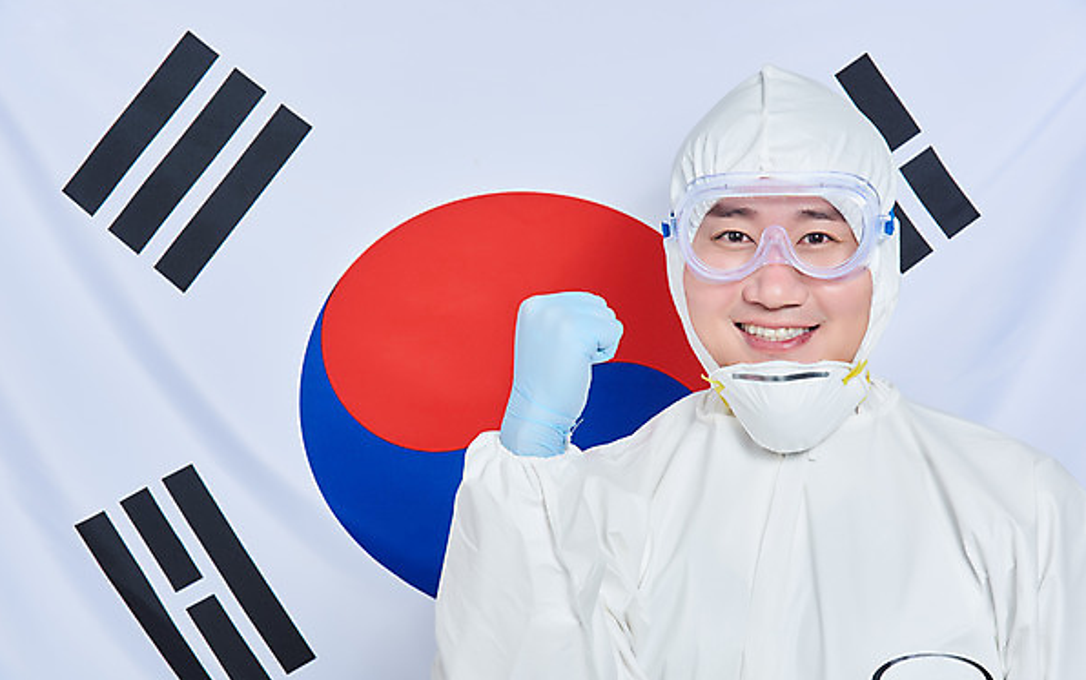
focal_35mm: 128
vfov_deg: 10.2
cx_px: 542
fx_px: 3790
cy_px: 345
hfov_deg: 16.3
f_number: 14
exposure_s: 1/125
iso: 100
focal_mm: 125
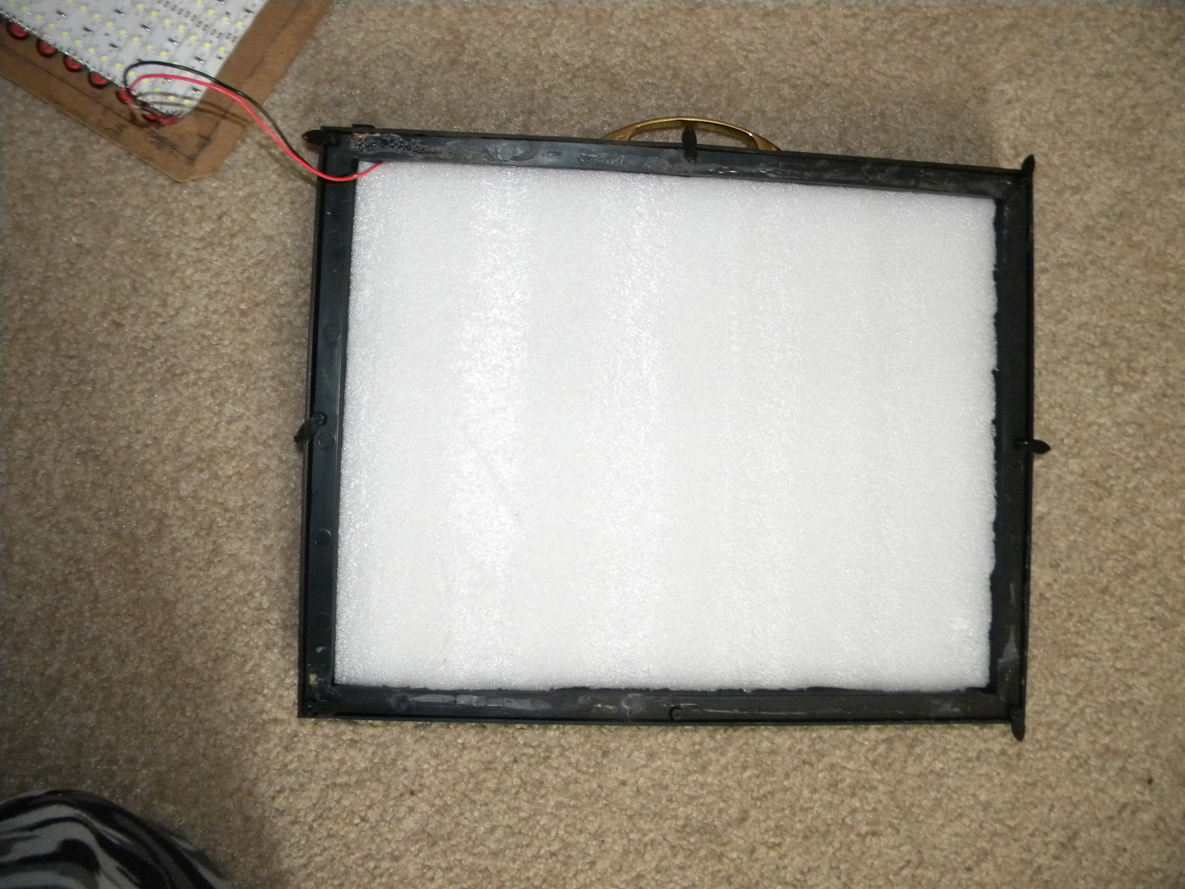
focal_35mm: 28
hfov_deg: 63.4
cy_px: 444
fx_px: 959
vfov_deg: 49.7
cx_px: 592
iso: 400
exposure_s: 1/8
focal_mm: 5
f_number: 3.5
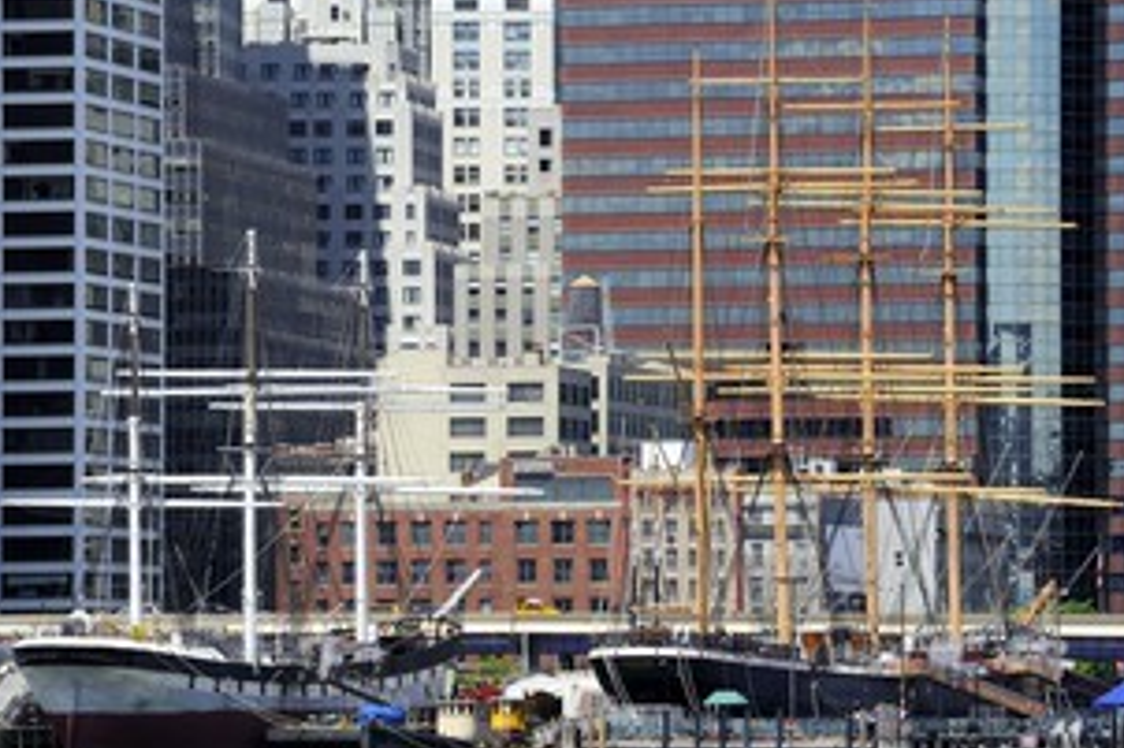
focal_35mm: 244
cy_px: 287
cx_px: 579
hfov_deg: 8.4
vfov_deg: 5.6
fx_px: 7614
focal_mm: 175
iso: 200
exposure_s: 1/250
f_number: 10
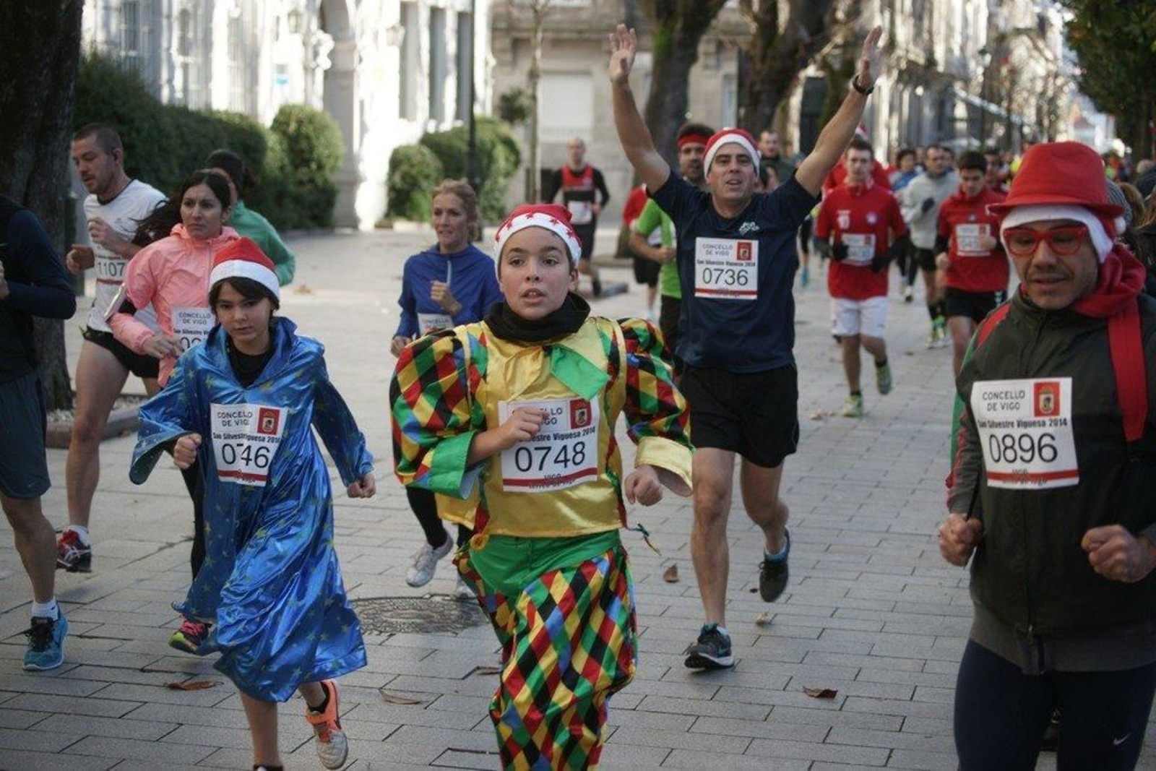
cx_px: 578
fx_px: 2248
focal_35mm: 70
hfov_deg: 28.8
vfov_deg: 19.5
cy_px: 386
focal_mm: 70
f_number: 4
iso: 400
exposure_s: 1/500
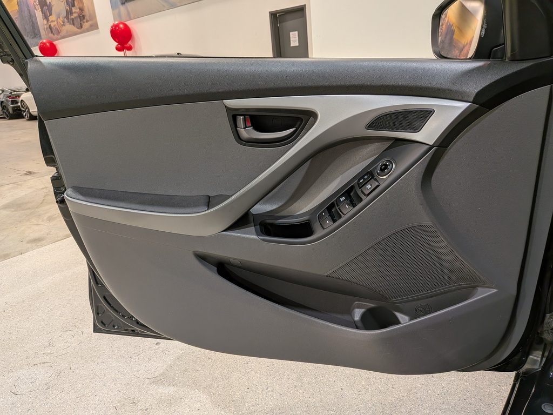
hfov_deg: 71.6
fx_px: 383
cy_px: 208
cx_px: 276
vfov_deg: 56.8
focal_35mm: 24
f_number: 1.7
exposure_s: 1/203
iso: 28
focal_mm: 4.53
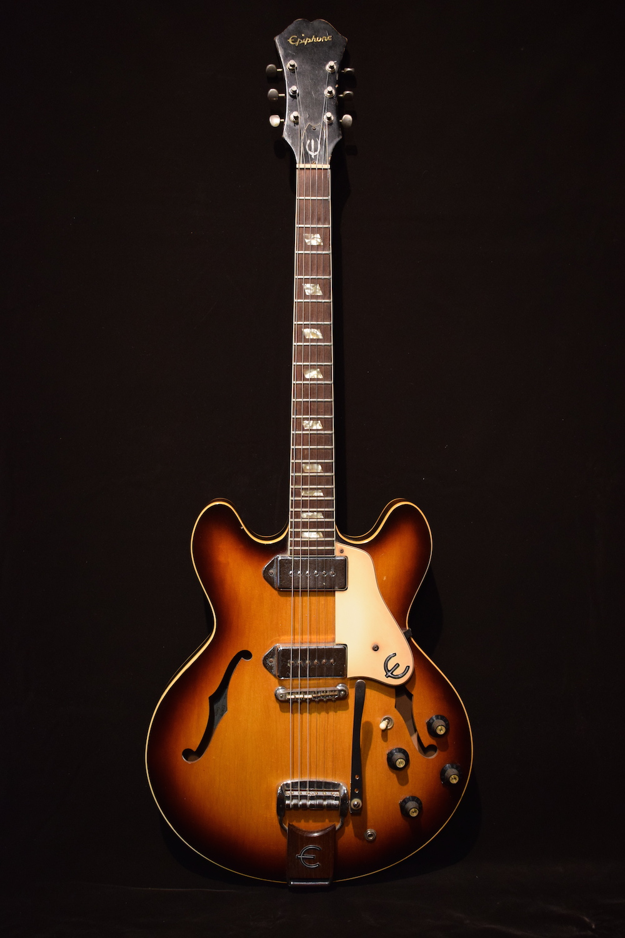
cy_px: 469
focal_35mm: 36
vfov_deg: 53.1
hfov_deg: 36.9
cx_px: 312
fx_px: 937
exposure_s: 1/30
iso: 1800
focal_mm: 24
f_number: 4
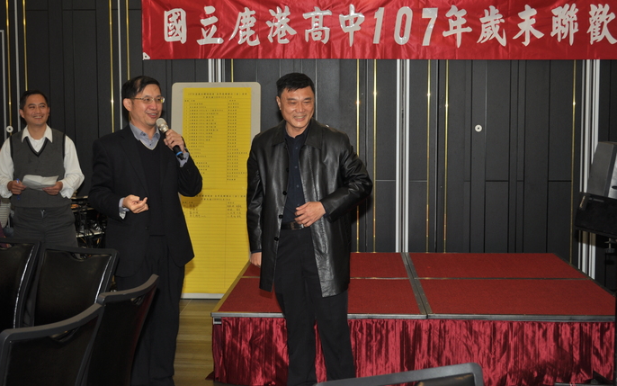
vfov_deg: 23.8
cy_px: 193
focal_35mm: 55
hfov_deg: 37.2
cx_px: 308
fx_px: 917
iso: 200
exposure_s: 1/125
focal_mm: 35
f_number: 5
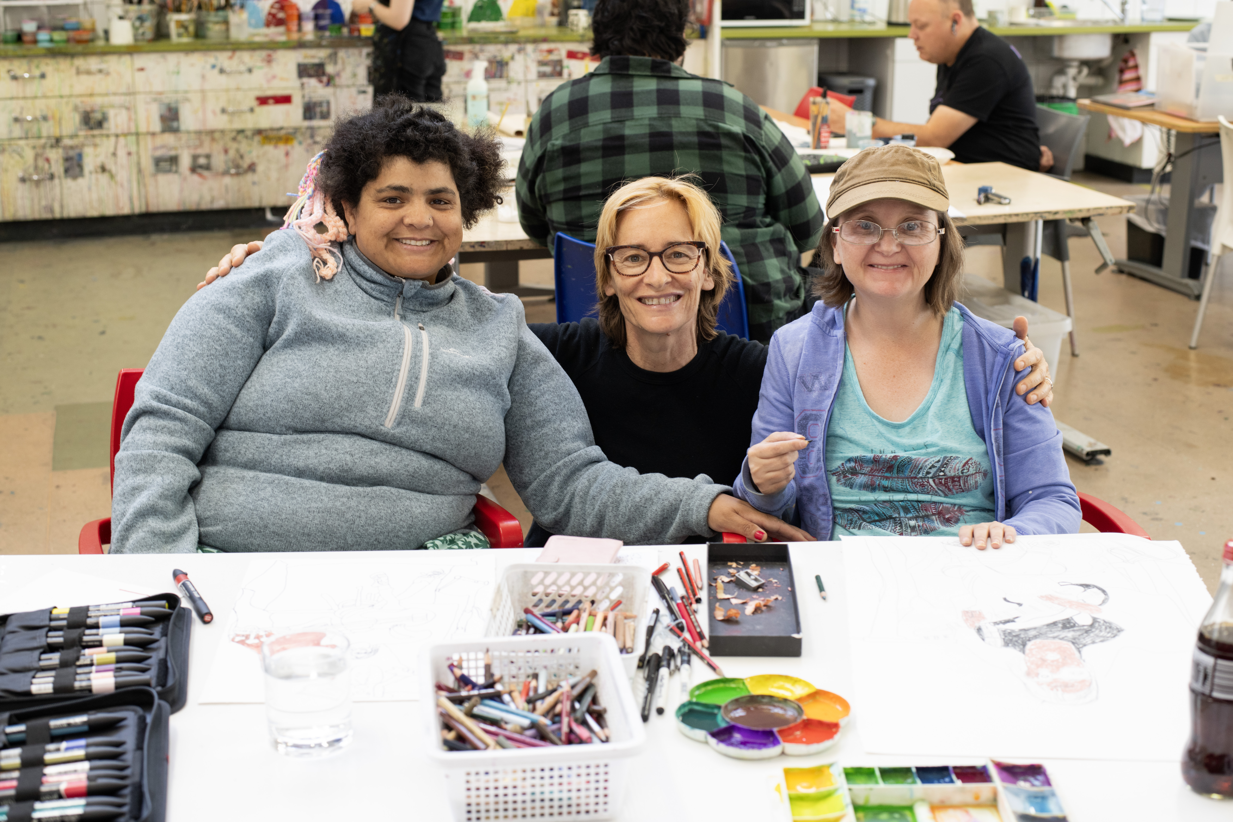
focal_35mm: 50
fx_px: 1712
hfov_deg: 39.6
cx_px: 616
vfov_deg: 27.0
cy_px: 411
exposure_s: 1/40
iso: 800
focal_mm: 50
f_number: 5.6
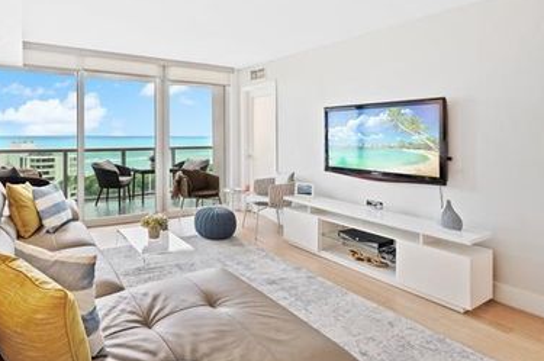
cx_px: 187
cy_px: 164
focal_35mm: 20
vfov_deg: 61.7
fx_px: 302
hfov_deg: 81.6
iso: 200
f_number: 8
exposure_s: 1/15
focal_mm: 15
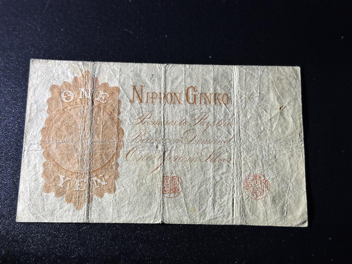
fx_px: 488
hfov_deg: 39.7
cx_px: 176
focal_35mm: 48
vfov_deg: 30.3
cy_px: 132
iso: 100
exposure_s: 1/50
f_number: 1.78
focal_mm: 6.86
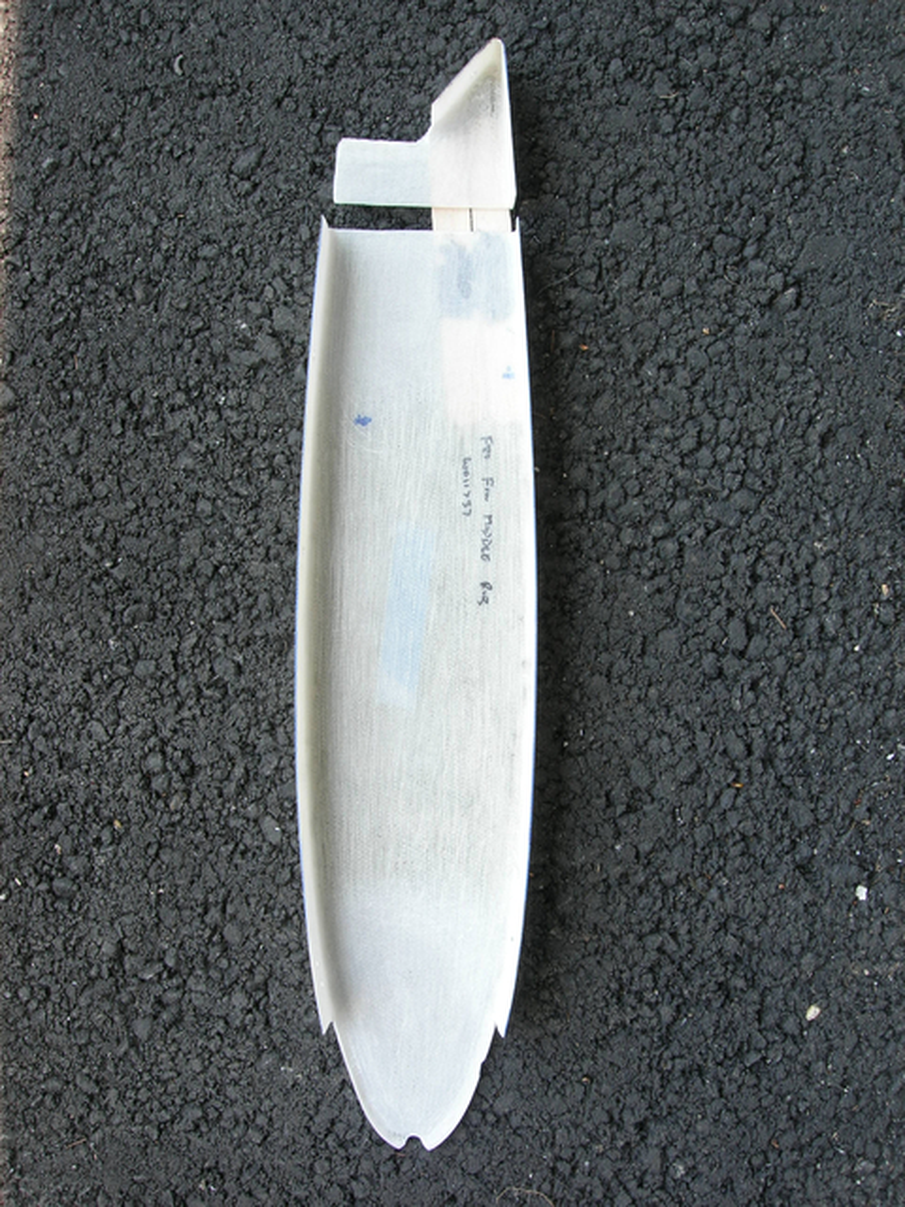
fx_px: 1325
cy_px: 604
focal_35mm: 38
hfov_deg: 37.7
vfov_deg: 49.0
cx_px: 452
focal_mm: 7.8
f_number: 4.8
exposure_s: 1/52.8
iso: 64
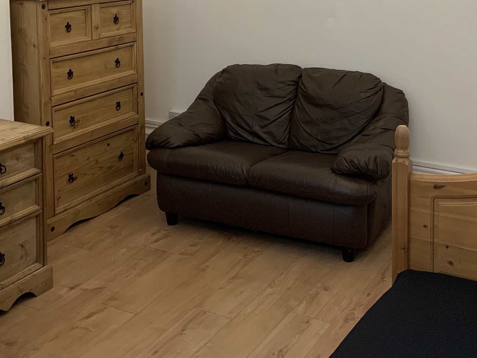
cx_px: 260
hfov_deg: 36.1
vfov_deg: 26.5
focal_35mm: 53
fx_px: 731
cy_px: 27
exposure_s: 1/50
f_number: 1.8
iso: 200
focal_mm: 4.25
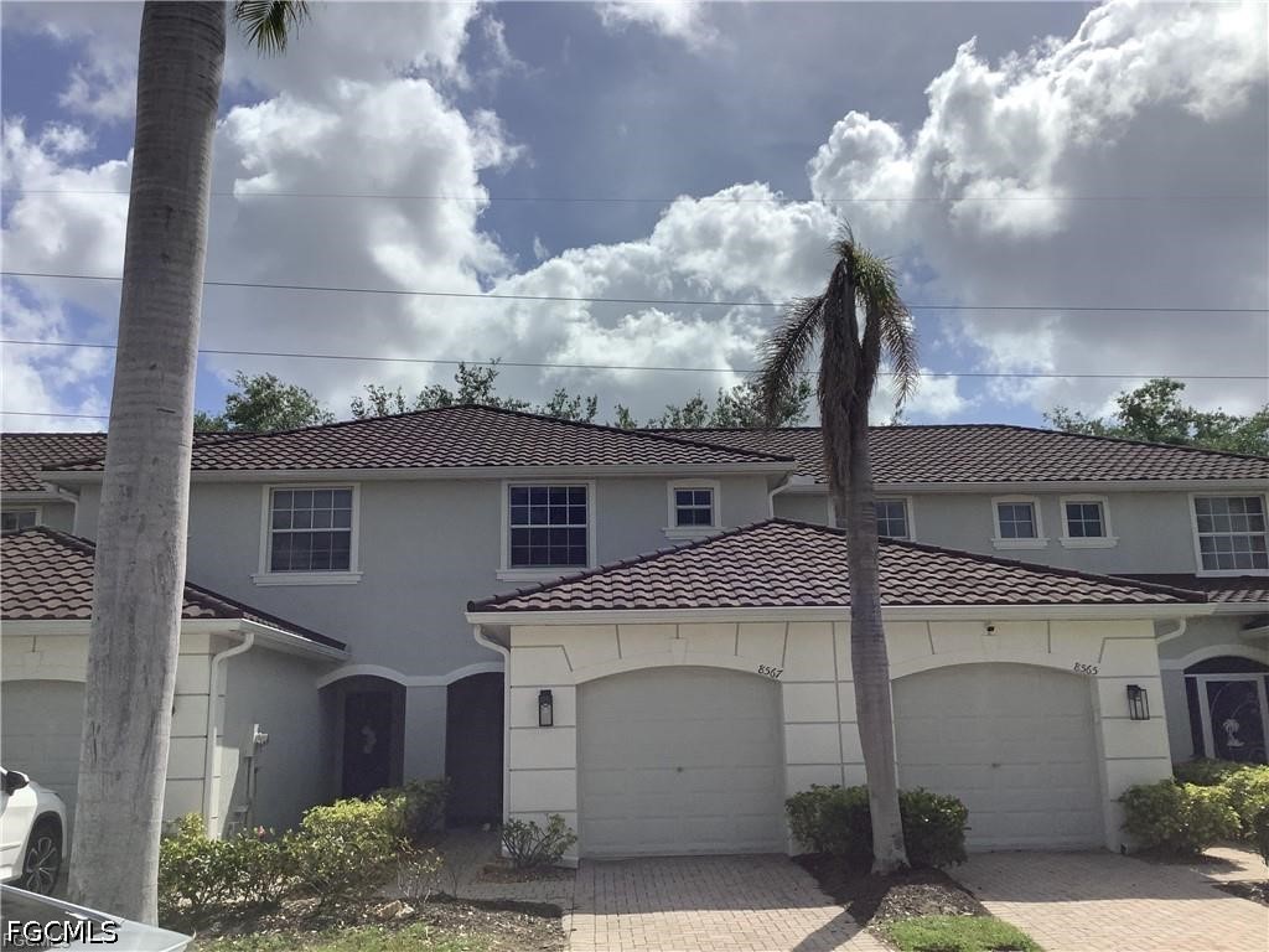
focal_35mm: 31
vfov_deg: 45.4
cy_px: 476
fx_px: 1136
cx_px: 634
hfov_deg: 58.4
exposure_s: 1/3891
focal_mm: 3.3
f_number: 2.4
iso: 25
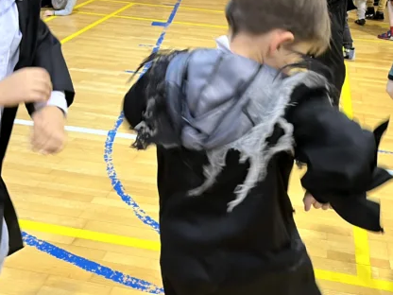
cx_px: 208
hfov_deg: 39.6
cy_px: 111
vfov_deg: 30.1
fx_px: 545
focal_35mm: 48
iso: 125
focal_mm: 5.1
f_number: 1.6
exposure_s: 1/50
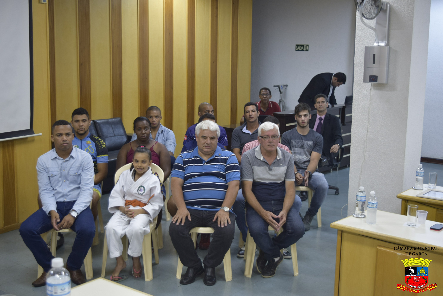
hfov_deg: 38.9
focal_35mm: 51
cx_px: 222
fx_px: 628
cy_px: 148
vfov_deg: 26.5
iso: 640
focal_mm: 34
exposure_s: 1/60
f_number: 4.5
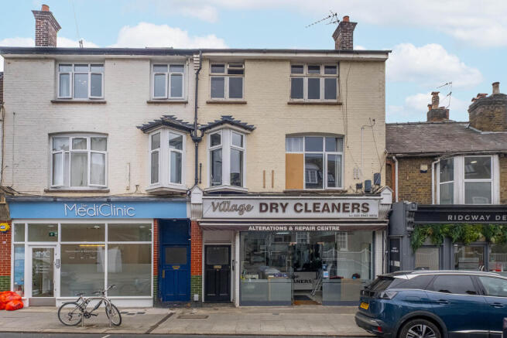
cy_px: 169
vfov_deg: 77.4
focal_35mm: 15
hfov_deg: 100.4
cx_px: 254
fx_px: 211
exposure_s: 1/850
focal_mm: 10
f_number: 6.4
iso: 500
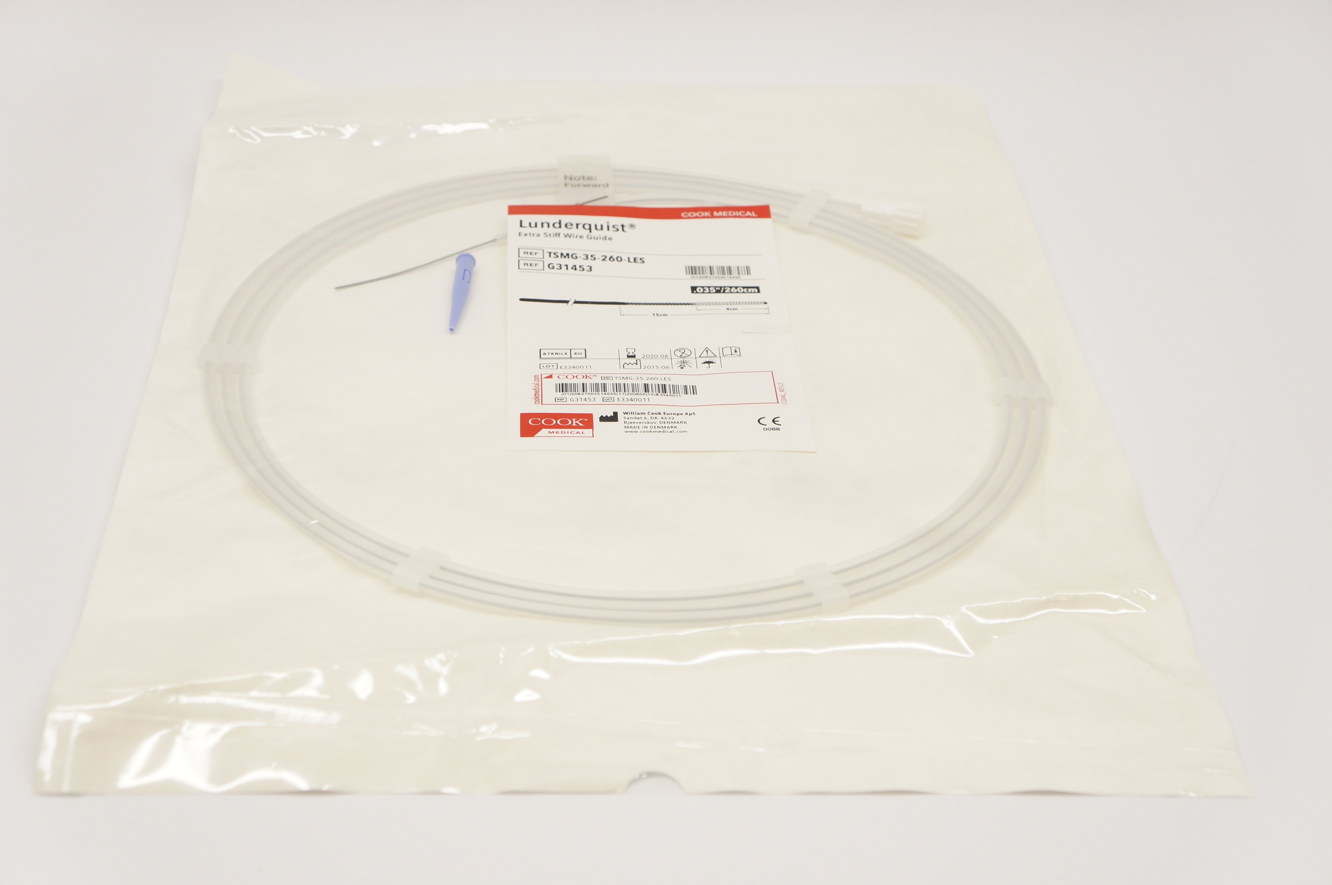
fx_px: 1996
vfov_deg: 25.0
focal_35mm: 54
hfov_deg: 36.9
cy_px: 442
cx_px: 666
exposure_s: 1/100
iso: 400
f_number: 5.6
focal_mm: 36
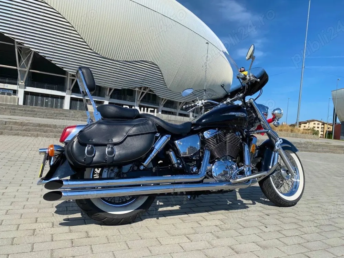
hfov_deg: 67.3
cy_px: 129
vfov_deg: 53.1
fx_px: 258
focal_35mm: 26
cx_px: 172
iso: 32
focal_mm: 4.25
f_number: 1.8
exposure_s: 1/3610
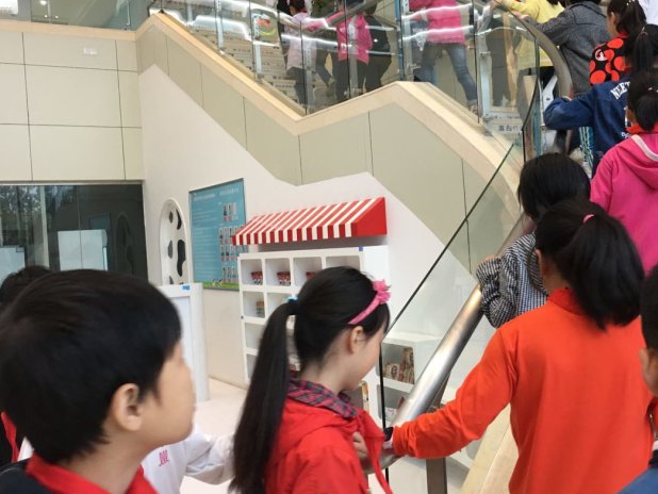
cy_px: 253
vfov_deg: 36.0
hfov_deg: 46.7
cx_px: 369
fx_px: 761
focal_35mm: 40
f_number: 2.2
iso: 50
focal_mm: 4.15
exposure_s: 1/33
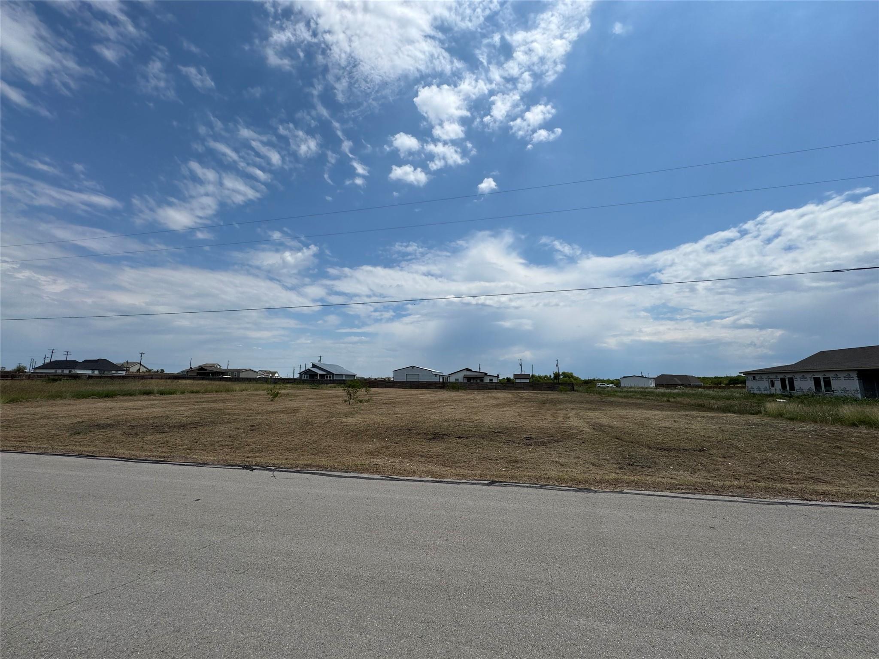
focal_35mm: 14
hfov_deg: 102.1
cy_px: 330
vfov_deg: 85.7
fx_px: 356
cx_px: 440
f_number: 2.2
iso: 32
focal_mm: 2.22
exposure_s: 1/3717
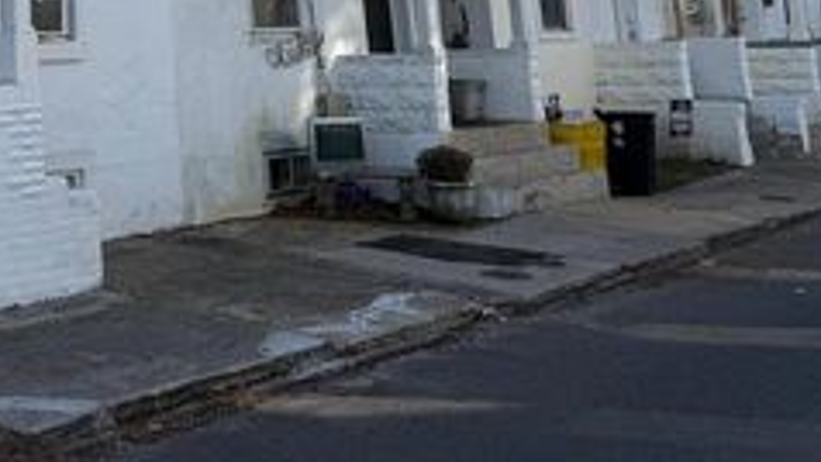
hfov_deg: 34.3
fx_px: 1198
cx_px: -7
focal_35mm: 55
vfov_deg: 19.8
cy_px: -160
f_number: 1.78
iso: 80
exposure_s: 1/3279
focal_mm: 6.76
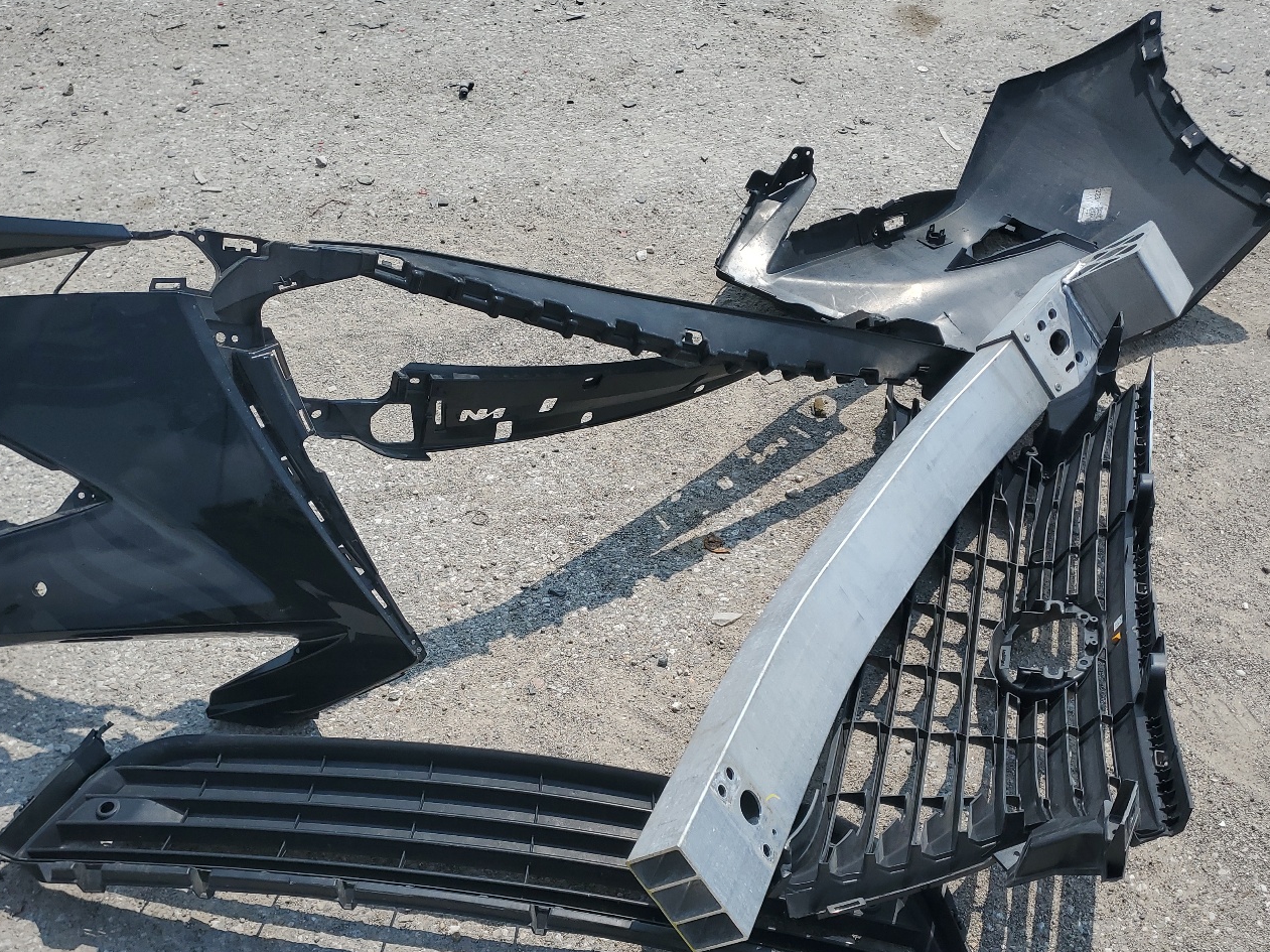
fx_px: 1210
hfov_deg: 55.2
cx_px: 553
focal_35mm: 33
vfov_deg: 42.8
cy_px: 546
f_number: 1.5
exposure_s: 1/5000
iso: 50
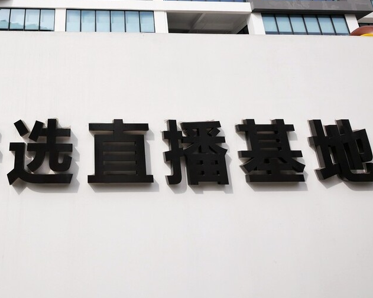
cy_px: 69
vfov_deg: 52.2
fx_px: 287
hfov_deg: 61.8
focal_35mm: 26
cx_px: 87
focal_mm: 7
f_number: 4
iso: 200
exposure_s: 1/3200
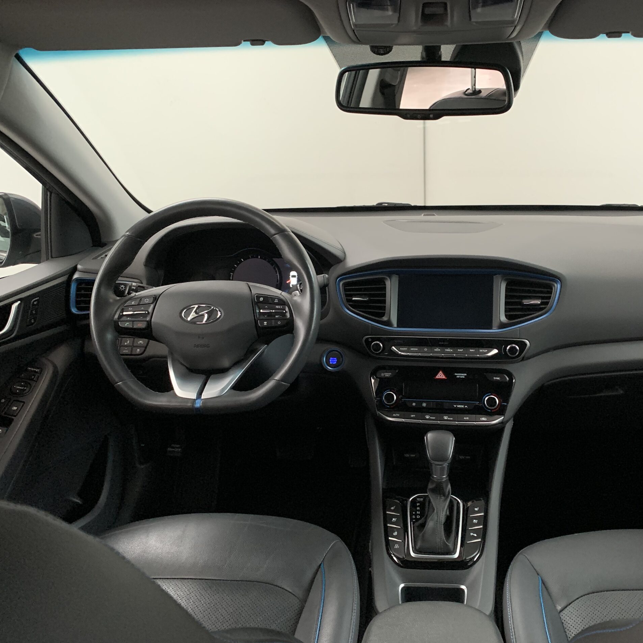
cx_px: 389
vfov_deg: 52.5
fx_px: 651
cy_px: 319
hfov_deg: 52.1
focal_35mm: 31
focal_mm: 4.25
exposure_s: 1/39
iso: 400
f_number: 1.8
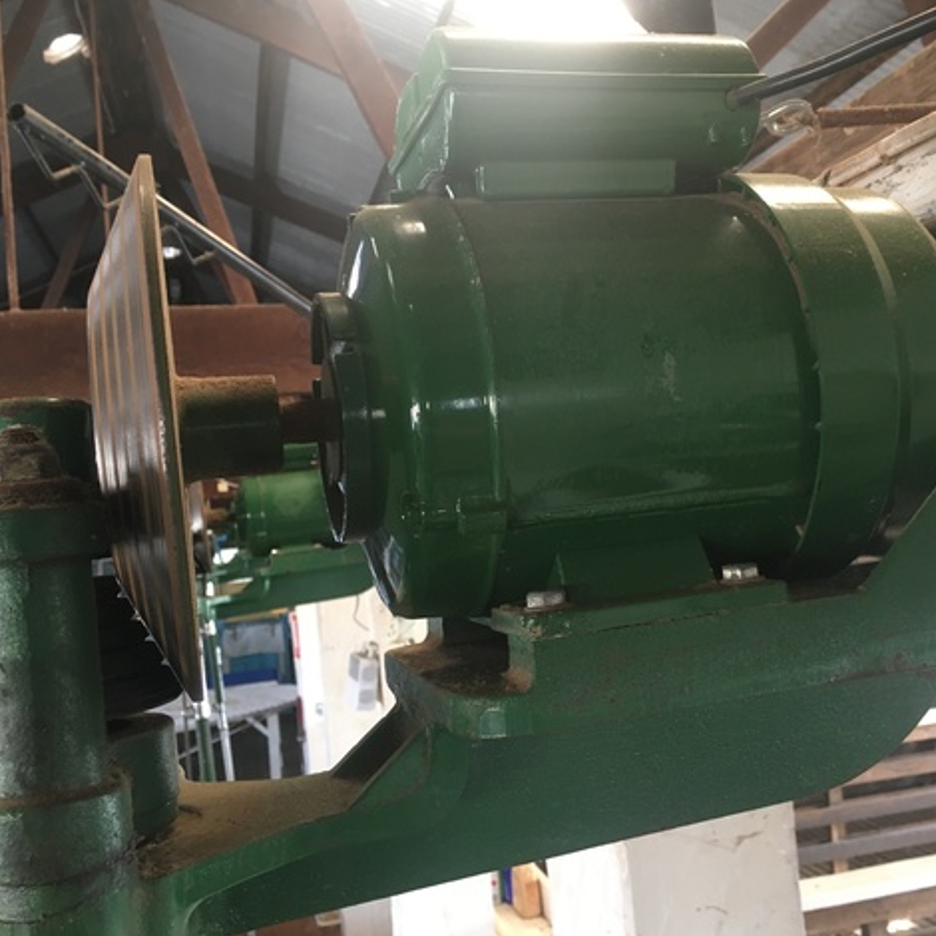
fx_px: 1101
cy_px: 463
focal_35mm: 36
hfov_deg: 45.7
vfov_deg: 46.0
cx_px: 585
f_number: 2.2
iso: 125
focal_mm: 4.15
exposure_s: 1/33
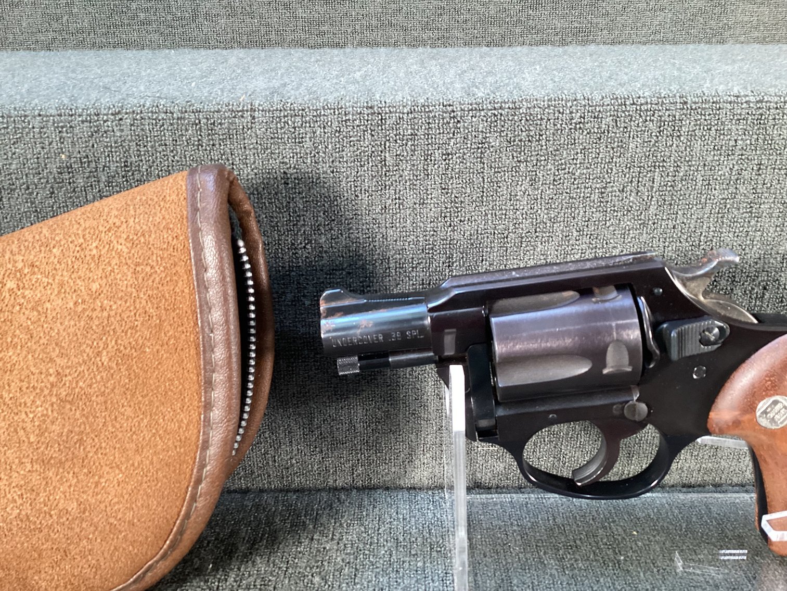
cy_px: 296
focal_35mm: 31
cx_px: 394
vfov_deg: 45.4
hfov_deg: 58.3
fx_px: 705
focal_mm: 3.3
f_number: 2.4
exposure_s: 1/60
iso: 200
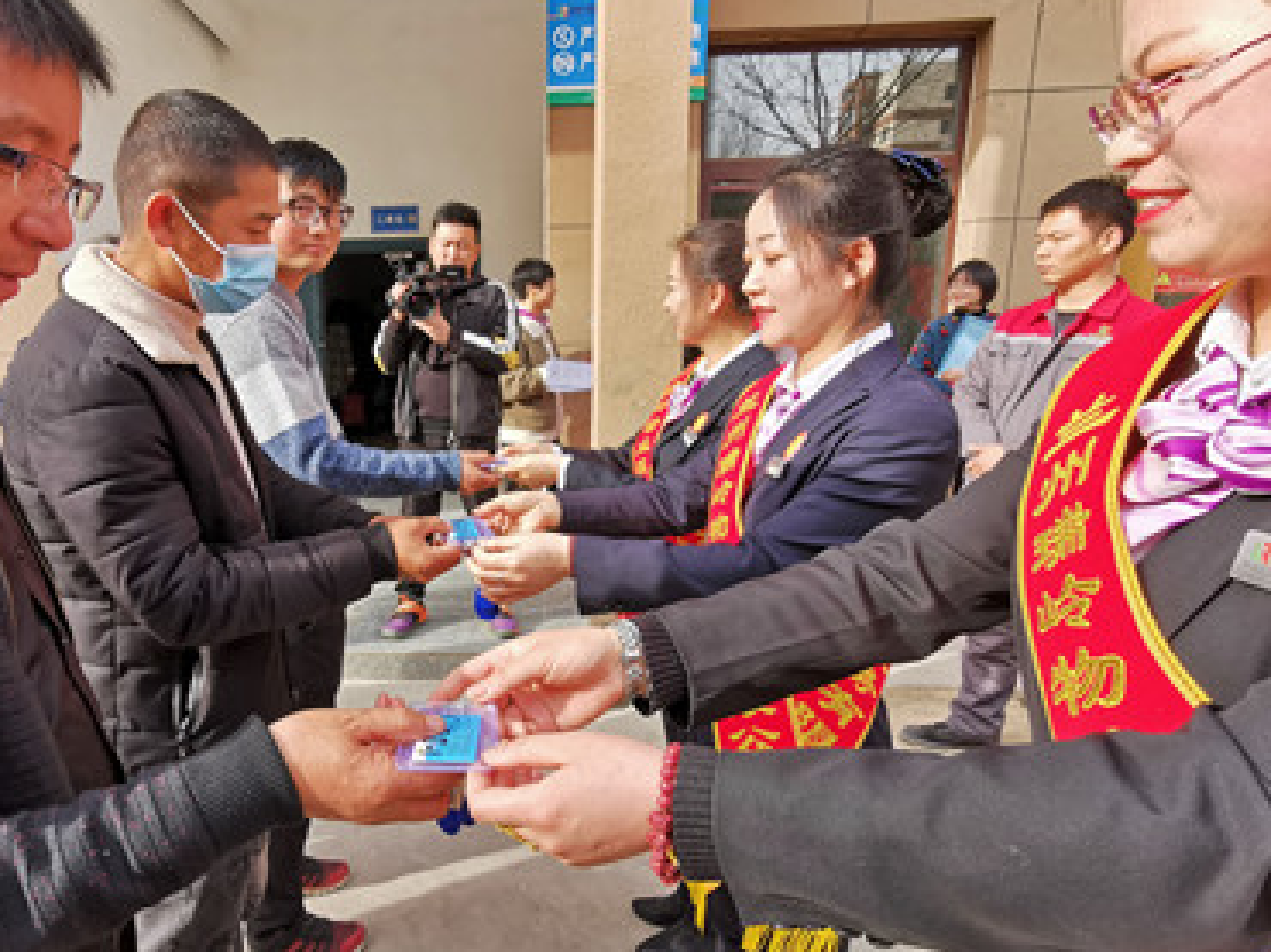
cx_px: 460
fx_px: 844
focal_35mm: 23
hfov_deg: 72.5
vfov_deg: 58.8
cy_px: 500
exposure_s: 1/203
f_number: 2.2
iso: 50
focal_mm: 2.26
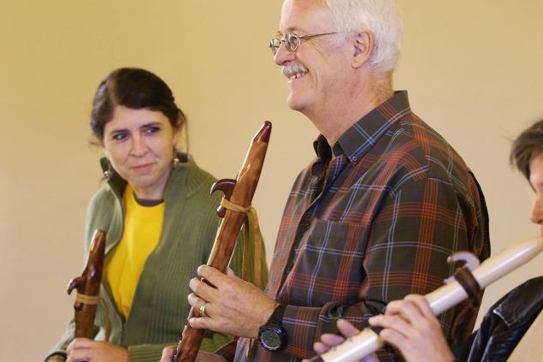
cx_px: 309
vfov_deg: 9.1
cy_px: 206
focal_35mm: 151
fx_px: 2277
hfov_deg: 13.6
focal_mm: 80
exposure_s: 1/90
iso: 800
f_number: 2.8
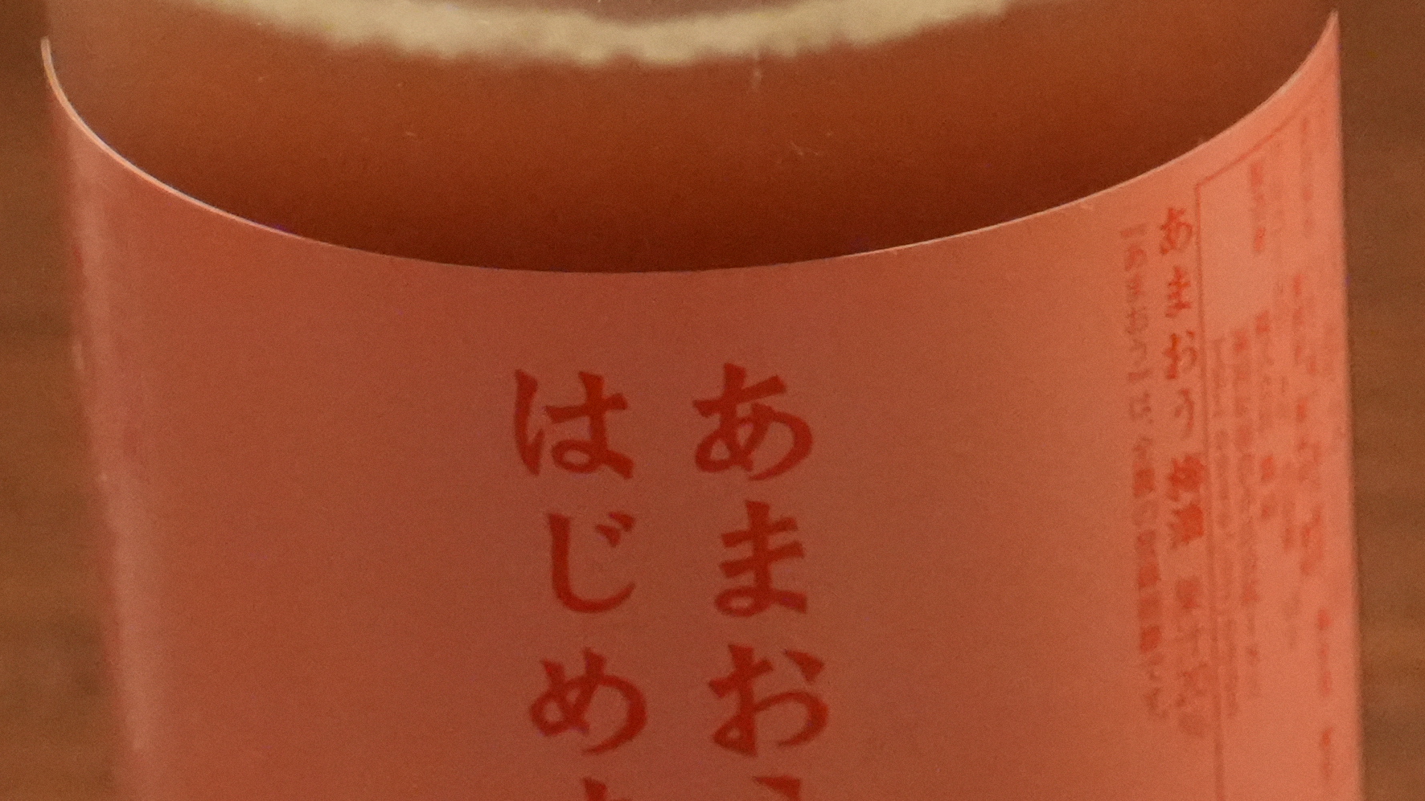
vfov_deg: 4.1
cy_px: 1535
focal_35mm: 290
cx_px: 784
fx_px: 10958
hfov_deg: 7.4
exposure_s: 1/60
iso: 12800
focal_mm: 70
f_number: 5.6
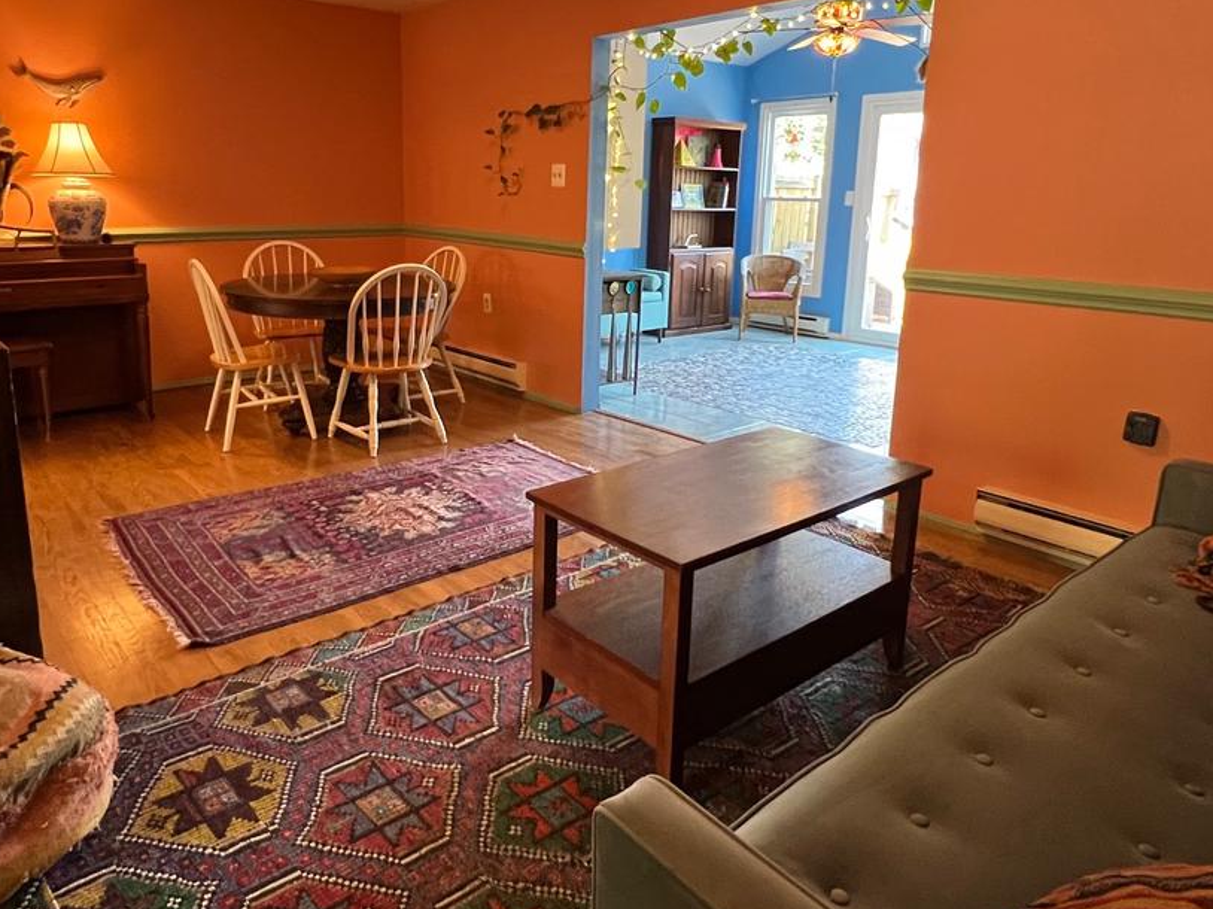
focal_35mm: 23
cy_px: 371
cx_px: 548
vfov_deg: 58.5
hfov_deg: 73.8
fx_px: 806
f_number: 1.8
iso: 500
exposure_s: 1/60
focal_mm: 1.57
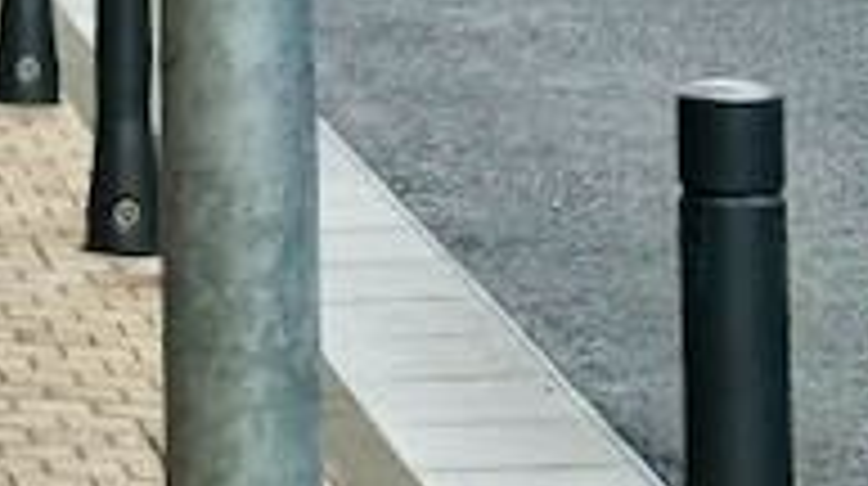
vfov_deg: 4.1
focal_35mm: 278
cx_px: -436
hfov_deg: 7.6
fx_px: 6390
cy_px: -1269
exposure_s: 1/1456
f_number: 1.78
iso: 64
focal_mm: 6.76
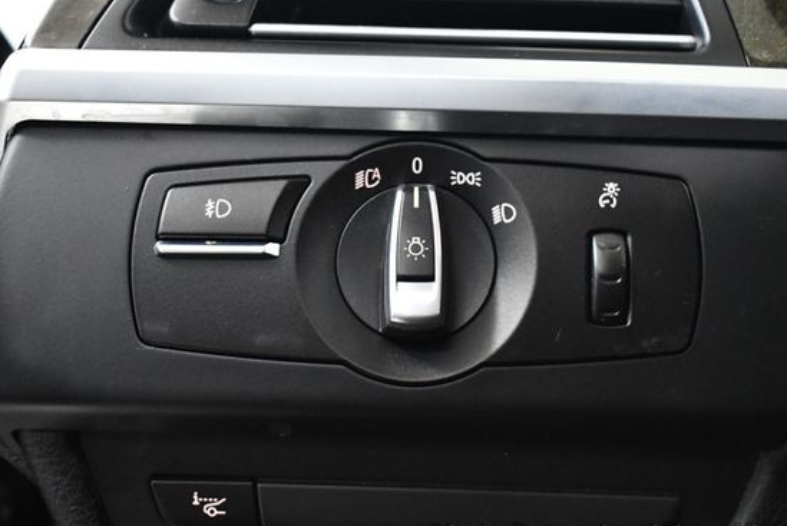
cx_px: 411
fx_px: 1378
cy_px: 255
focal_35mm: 63
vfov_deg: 21.6
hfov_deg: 31.9
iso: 4000
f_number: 4
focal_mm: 27
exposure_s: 1/60
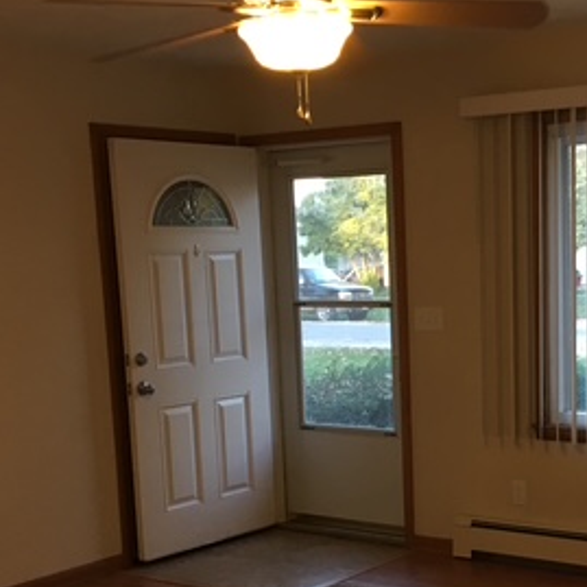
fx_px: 1170
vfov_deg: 27.7
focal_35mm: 61
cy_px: 445
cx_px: 454
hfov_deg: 27.7
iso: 64
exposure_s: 1/30
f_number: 2.2
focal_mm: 4.15
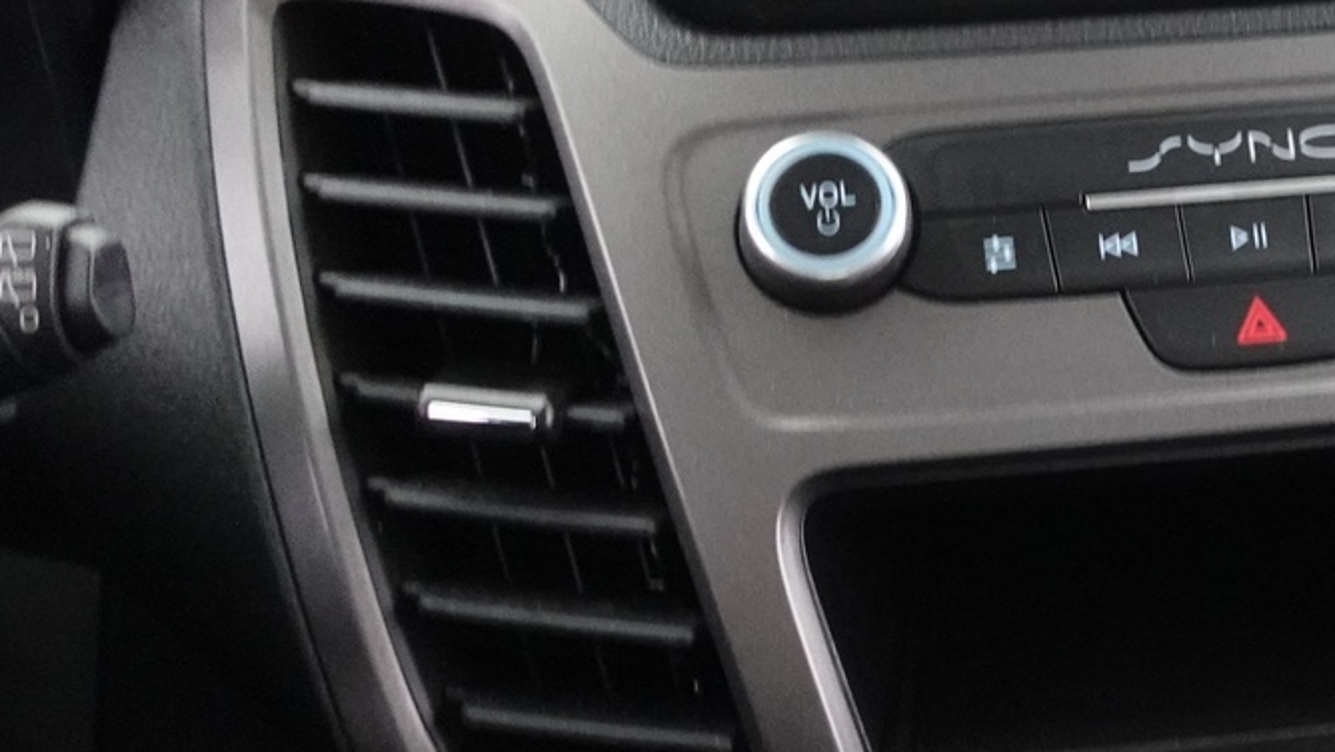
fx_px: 2160
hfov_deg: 32.8
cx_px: 1171
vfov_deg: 19.7
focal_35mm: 61
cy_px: 258
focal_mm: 9.4
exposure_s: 1/40
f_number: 1.8
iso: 3200
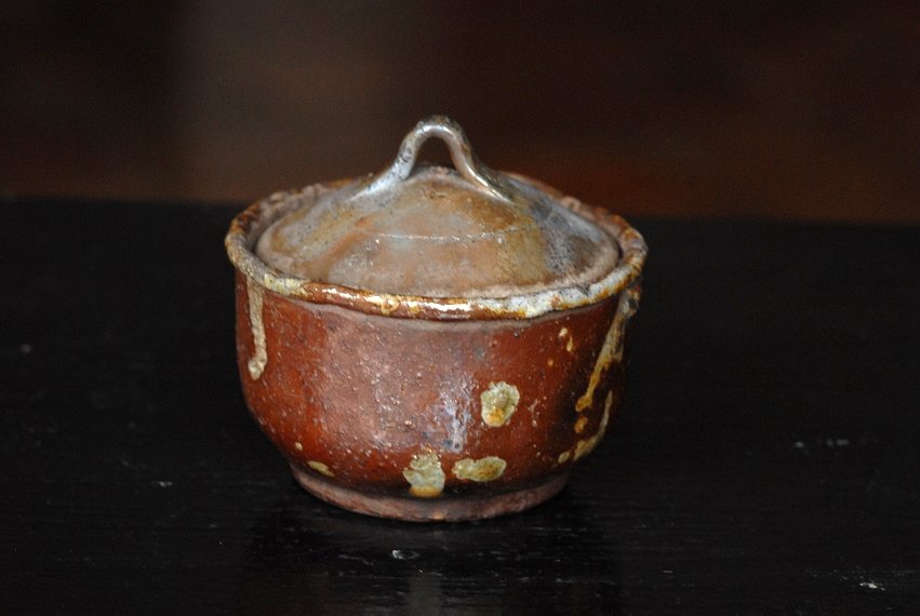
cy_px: 308
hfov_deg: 13.0
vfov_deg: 8.7
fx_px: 4031
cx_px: 460
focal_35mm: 158
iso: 400
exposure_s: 1/60
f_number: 10
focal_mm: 105
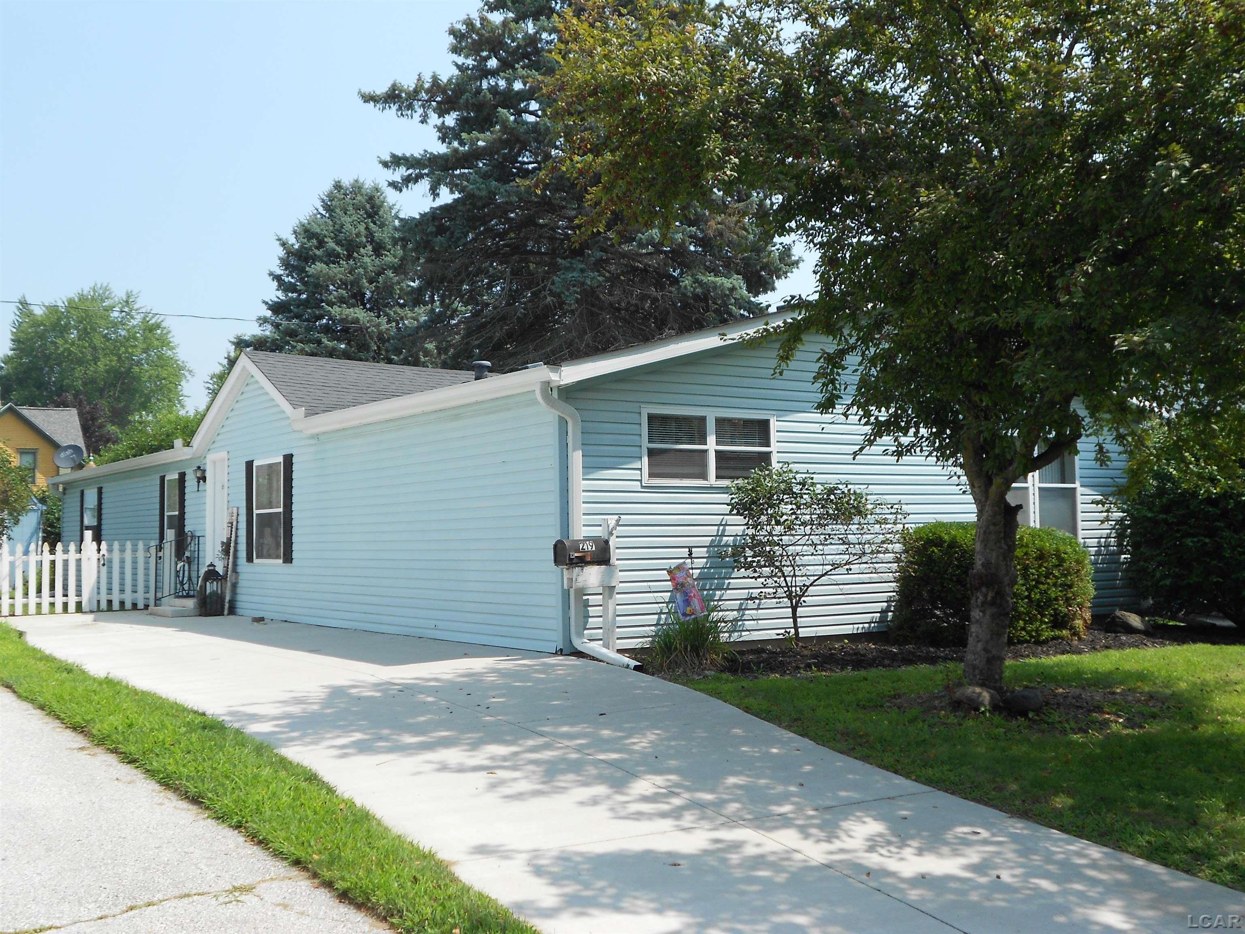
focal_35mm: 37
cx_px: 622
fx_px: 1331
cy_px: 467
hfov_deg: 50.1
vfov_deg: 38.7
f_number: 3.9
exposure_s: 1/500
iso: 80
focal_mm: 6.7
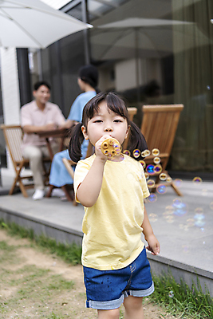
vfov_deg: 42.7
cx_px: 106
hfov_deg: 29.3
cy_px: 160
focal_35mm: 46
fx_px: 408
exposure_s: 1/1000
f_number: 2.8
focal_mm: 46
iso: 160
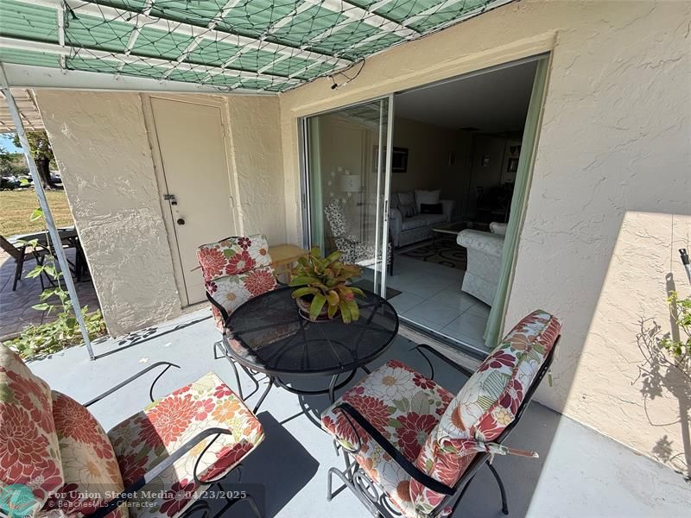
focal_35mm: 14
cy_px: 259
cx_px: 346
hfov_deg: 102.1
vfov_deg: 85.7
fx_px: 279
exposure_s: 1/439
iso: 64
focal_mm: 2.22
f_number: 2.2
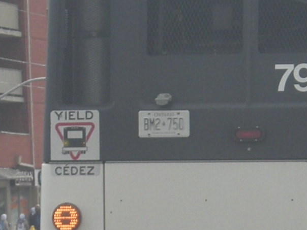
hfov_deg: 10.8
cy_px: 113
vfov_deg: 8.2
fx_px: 1596
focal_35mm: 180
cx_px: 346
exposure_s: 1/167
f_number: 7.3
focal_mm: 11
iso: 64
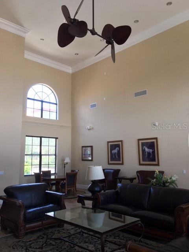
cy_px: 126
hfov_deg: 48.2
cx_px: 94
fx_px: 211
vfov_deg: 61.7
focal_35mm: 29
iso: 32
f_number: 2.2
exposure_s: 1/40
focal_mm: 4.15
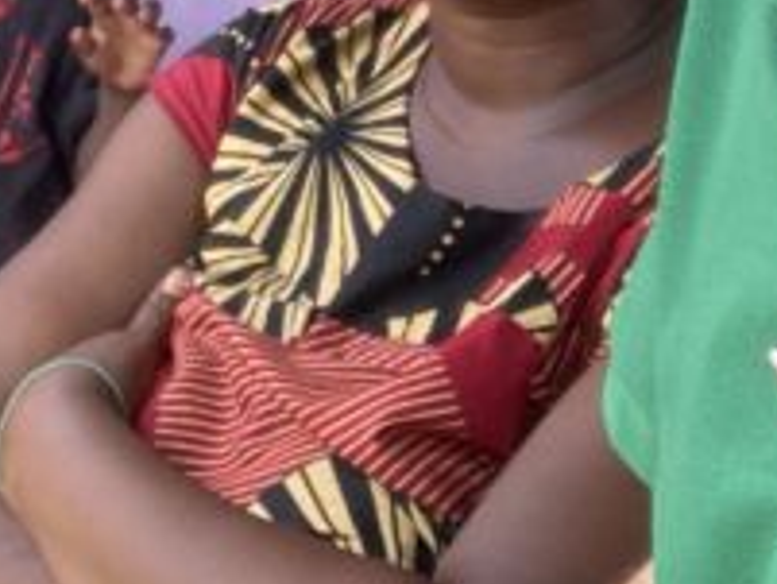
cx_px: 91
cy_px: -391
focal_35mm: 127
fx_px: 2852
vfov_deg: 11.1
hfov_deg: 15.4
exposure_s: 1/121
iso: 50
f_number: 2.2
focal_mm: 2.87
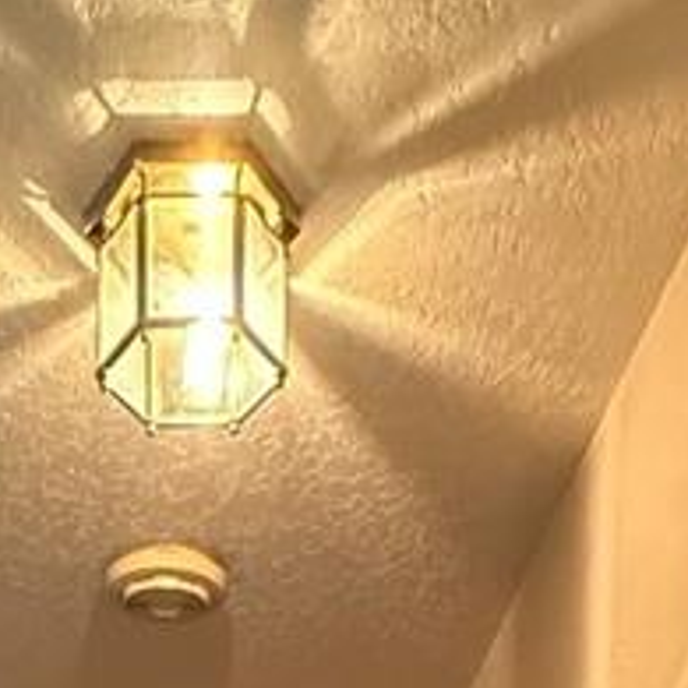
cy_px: 1655
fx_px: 1709
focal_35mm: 76
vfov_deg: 14.6
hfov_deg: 22.5
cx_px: 166
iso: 800
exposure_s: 1/60
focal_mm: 2.22
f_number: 2.2
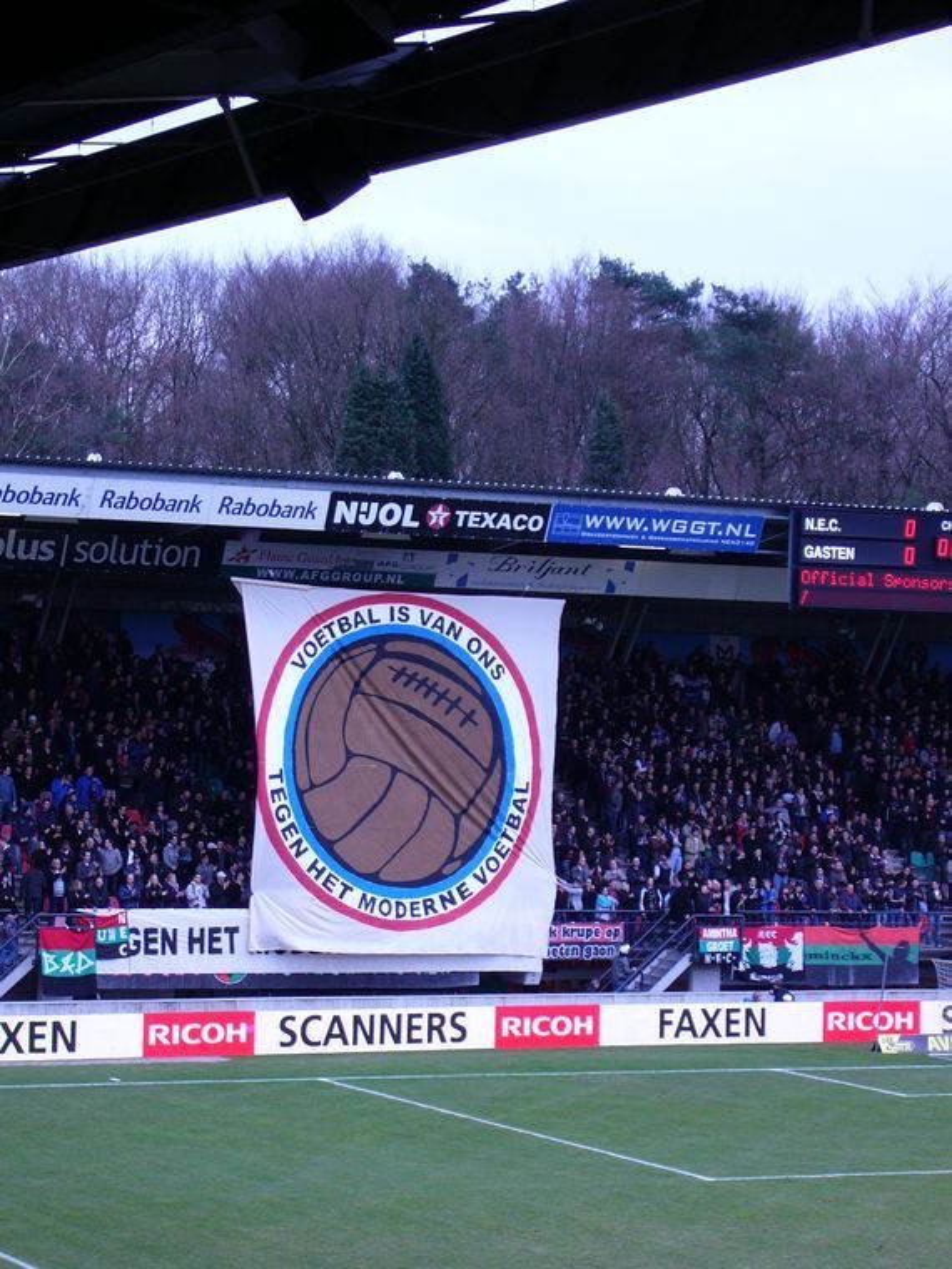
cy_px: 634
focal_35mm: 105
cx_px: 476
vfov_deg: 18.7
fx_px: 3850
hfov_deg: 14.1
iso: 100
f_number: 4.9
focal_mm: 17.4
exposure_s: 1/50
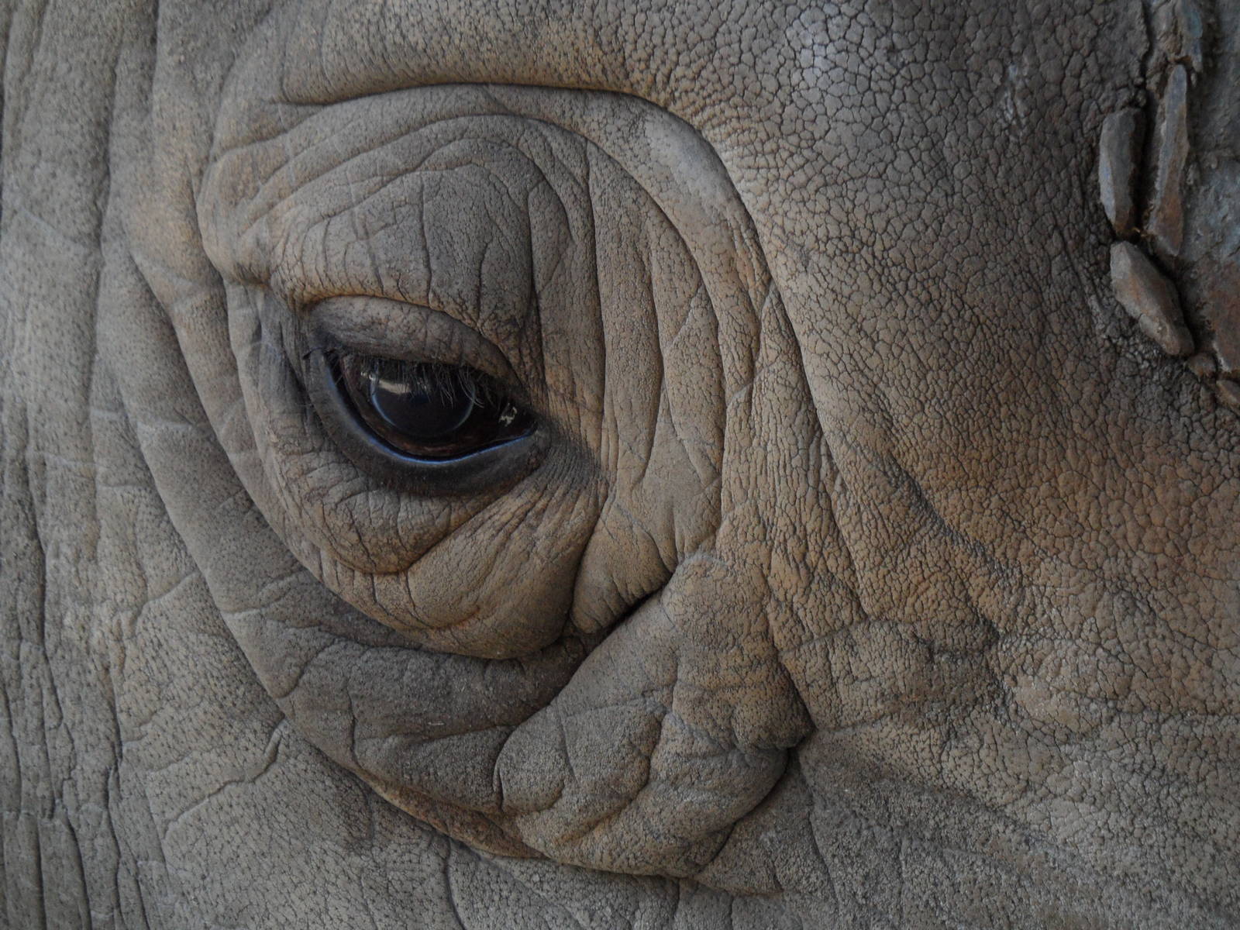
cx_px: 620
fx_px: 4299
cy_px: 465
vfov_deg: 12.3
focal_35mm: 120
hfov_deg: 16.4
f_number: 4.4
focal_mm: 20
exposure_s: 1/90
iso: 200
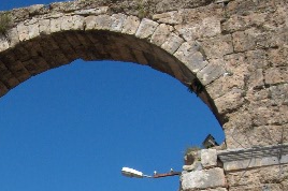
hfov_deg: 20.2
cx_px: -18
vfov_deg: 13.7
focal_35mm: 97
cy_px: 217
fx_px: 775
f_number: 4.8
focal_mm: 8
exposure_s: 1/1250
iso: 100
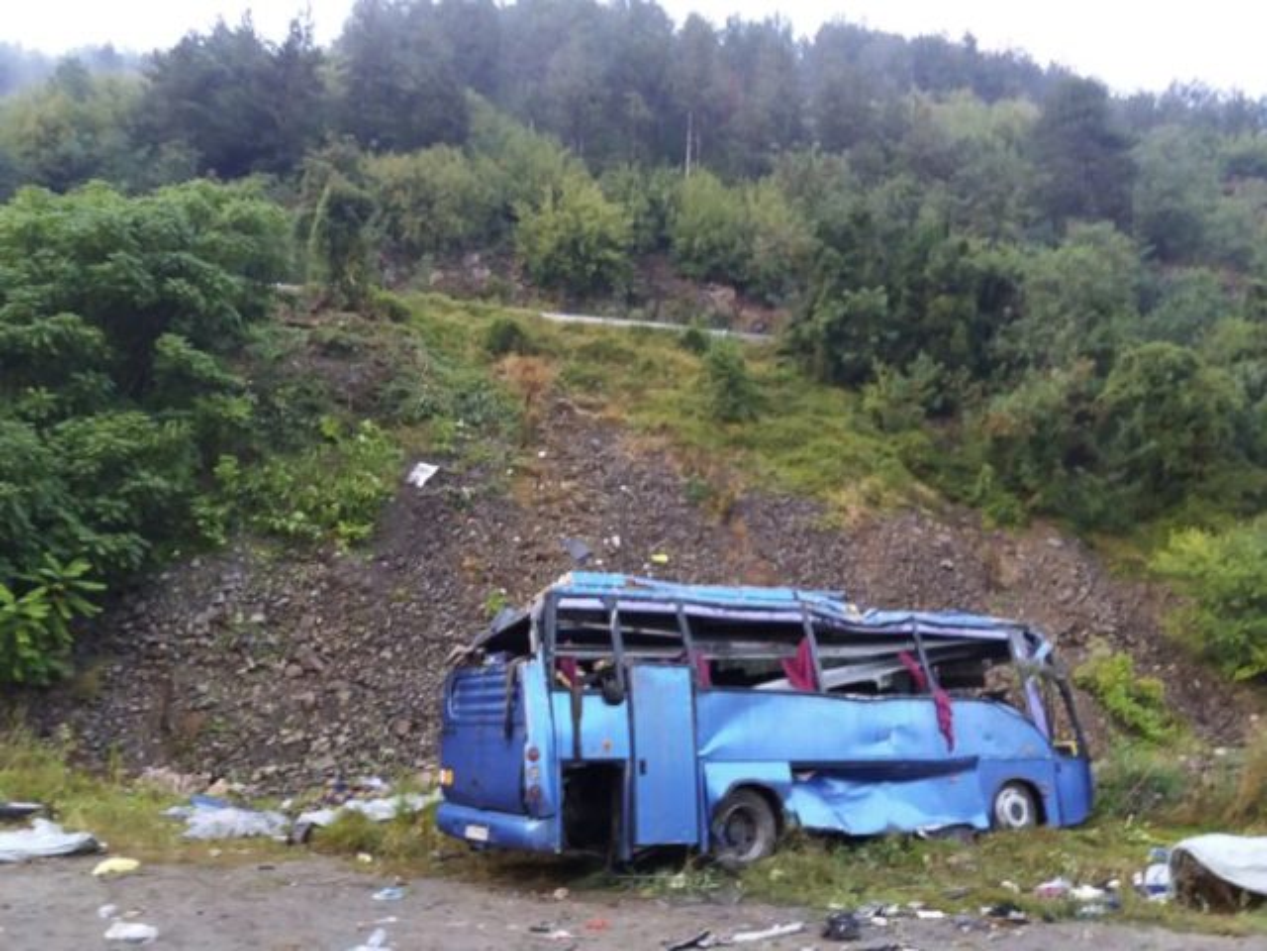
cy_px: 476
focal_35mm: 28
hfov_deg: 63.4
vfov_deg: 49.7
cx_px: 634
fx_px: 1025
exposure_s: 1/17
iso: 200
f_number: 1.9
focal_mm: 3.7
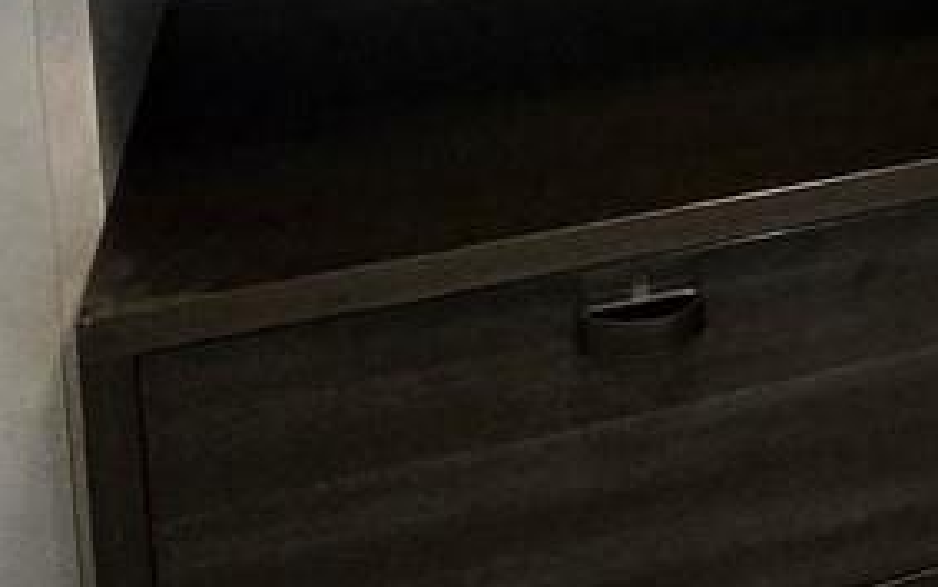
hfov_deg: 21.6
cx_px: 1452
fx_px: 1994
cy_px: -547
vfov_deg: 14.3
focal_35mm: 78
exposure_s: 1/60
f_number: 2.2
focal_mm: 2.2
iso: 1000
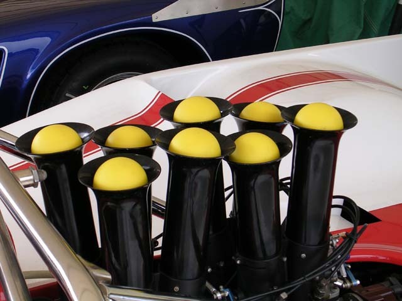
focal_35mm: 81
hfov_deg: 24.1
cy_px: 150
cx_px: 201
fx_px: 941
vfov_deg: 18.2
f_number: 4
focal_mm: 12.3
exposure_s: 1/51.3
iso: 50
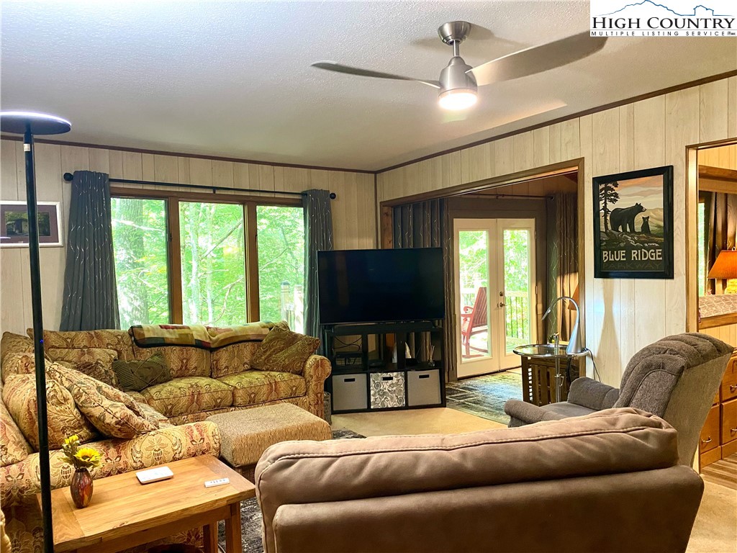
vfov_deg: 53.1
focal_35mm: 26
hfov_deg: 67.3
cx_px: 368
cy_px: 276
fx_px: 554
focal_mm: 4.25
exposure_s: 1/60
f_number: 1.8
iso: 320
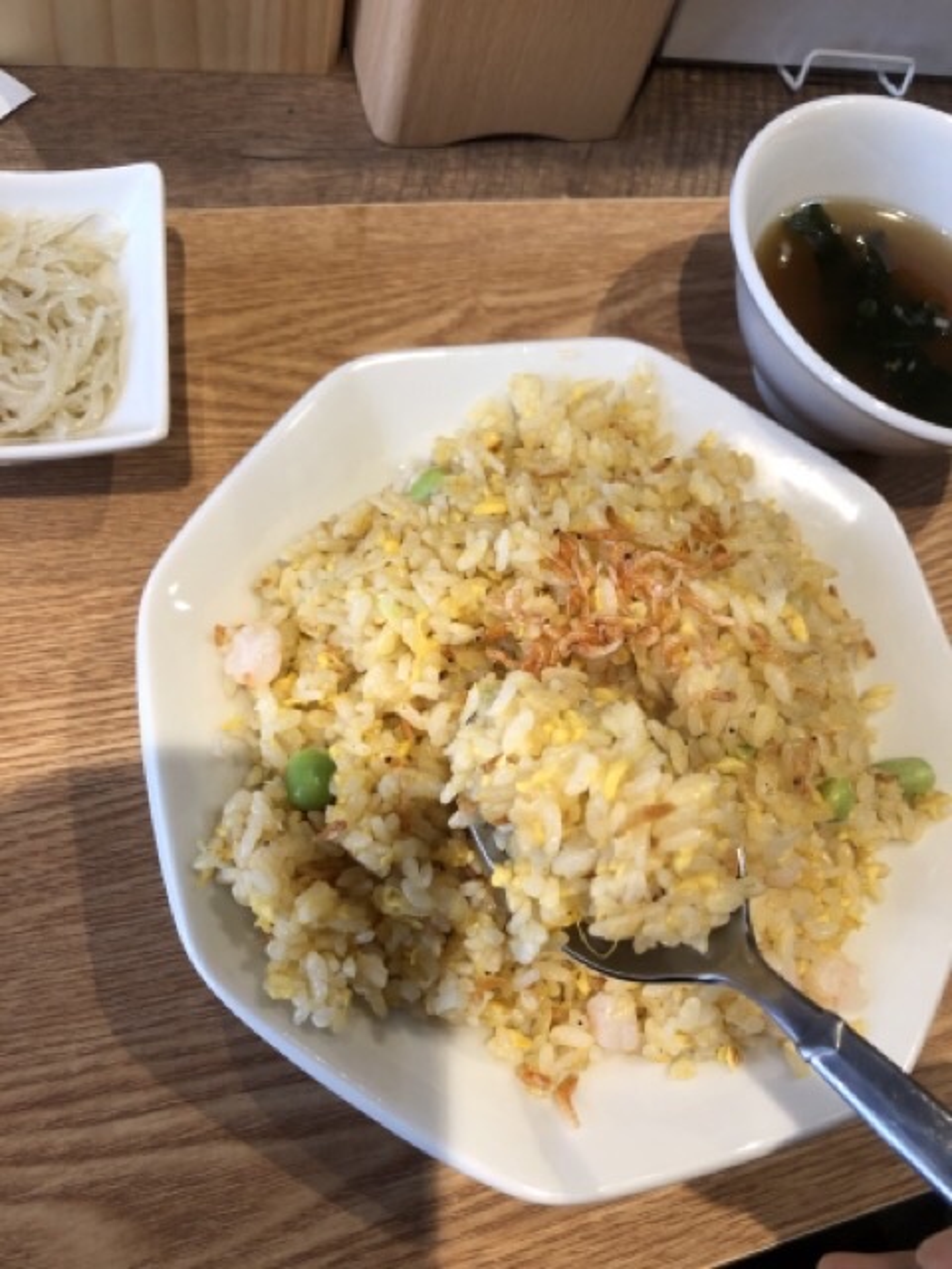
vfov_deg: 63.4
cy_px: 634
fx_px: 1027
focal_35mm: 28
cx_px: 476
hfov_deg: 49.7
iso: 25
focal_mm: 3.99
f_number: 1.8
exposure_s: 1/30
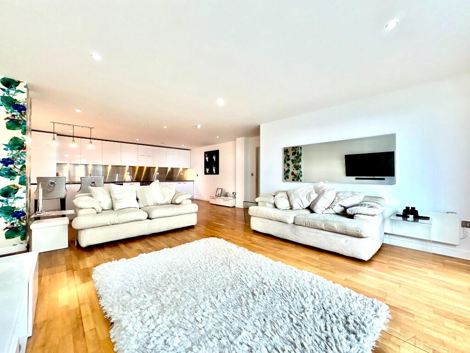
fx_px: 190
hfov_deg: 102.1
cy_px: 176
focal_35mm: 14
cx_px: 235
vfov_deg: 85.7
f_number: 2.2
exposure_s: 1/50
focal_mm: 2.22
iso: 125
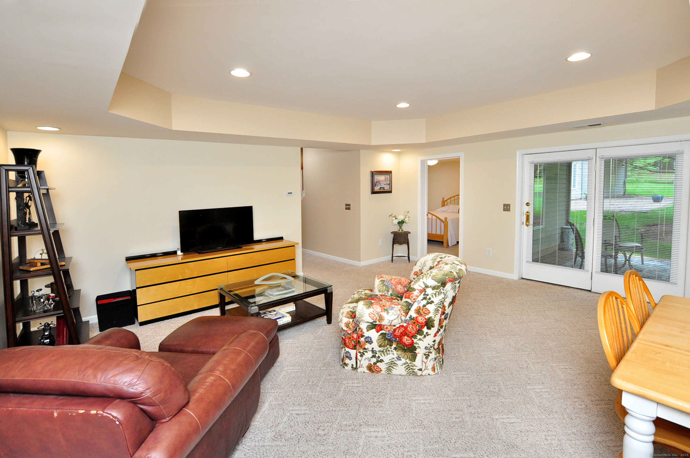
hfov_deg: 100.5
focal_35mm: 15
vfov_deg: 77.2
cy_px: 229
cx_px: 345
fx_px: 287
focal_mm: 10
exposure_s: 1/100
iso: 1000
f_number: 5
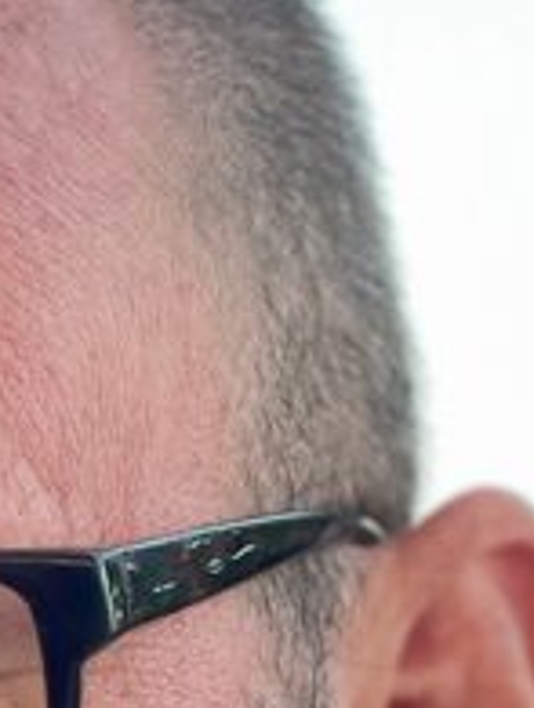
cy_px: 1155
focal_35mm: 262
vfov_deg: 7.4
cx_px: -403
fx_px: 5371
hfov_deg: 5.6
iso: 200
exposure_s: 1/121
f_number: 2.2
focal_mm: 7.5
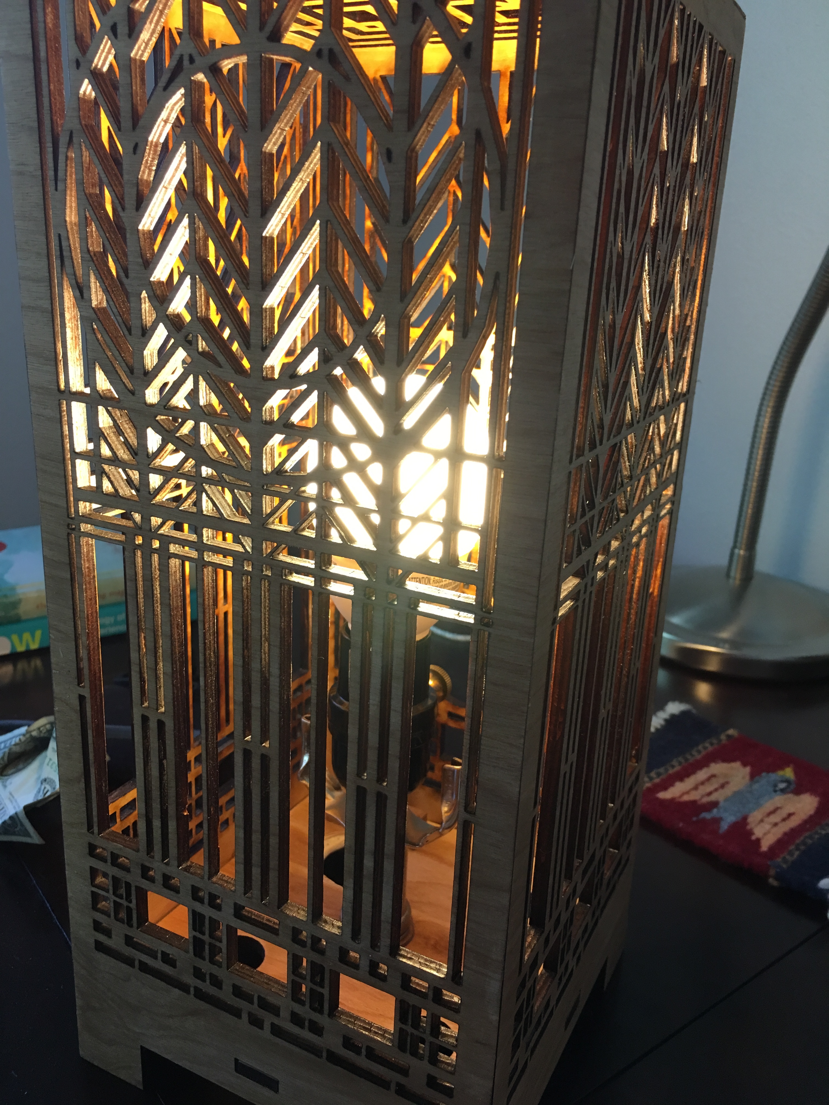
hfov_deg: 48.2
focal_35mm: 29
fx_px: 926
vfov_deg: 61.7
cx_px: 414
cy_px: 552
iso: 100
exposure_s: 1/30
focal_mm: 4.15
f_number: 2.2
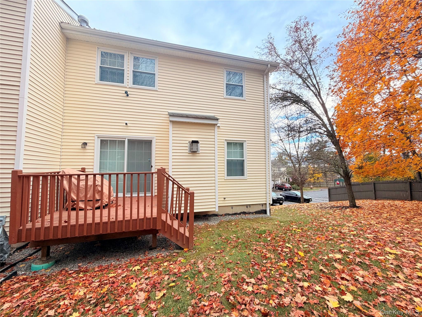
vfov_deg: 85.7
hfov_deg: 102.1
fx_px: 171
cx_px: 211
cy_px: 158
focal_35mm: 14
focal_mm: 2.22
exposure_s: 1/502
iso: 64
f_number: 2.2
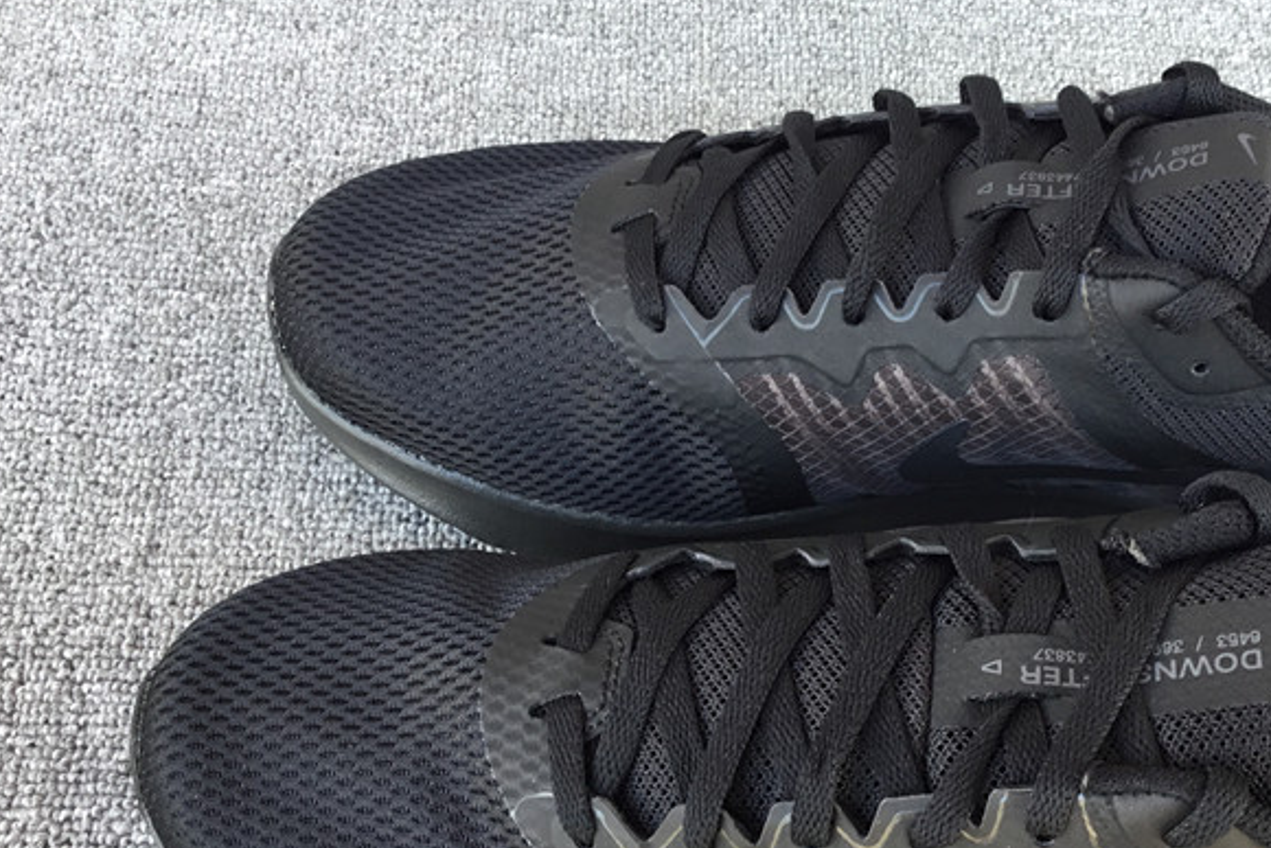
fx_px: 1766
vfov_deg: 26.9
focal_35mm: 50
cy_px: 516
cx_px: 901
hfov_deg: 38.9
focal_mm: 3.3
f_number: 2.4
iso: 32
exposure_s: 1/50
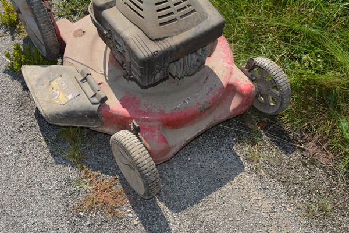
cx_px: 174
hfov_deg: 53.1
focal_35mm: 36
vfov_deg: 36.9
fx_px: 349
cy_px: 116
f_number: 8
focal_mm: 24
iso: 100
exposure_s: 1/200
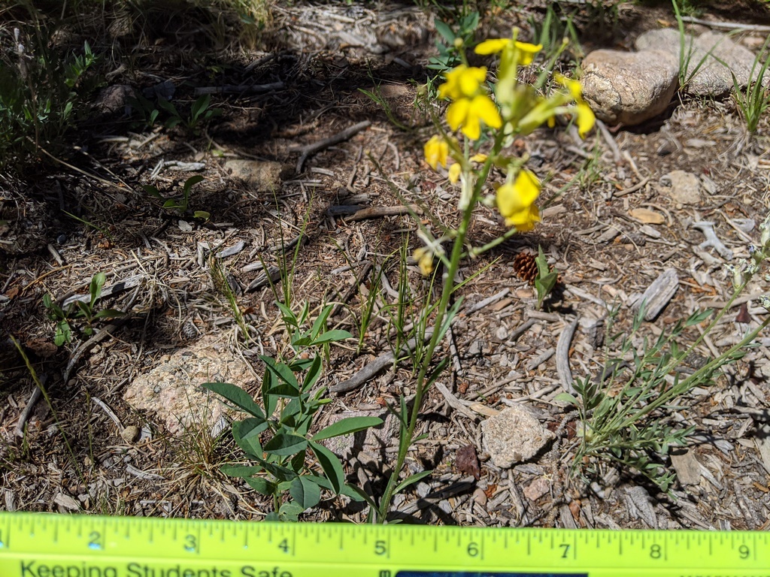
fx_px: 601
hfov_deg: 65.3
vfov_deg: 51.4
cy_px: 288
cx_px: 385
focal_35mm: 27
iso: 53
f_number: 1.8
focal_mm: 4.44
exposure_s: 1/7812
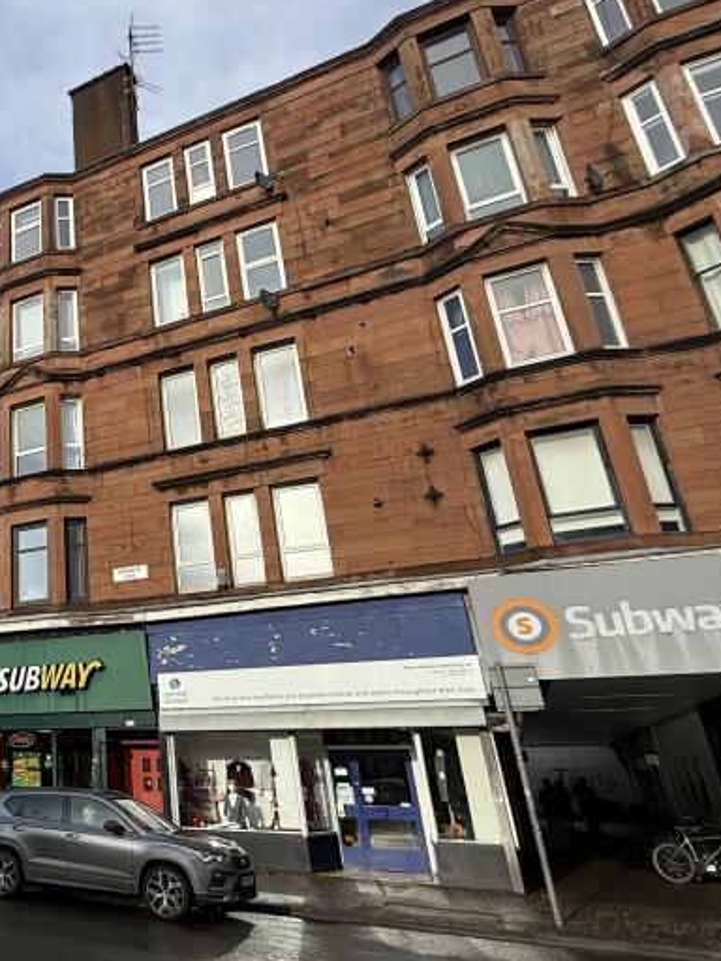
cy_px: 471
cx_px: -17
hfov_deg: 42.3
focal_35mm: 28
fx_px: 778
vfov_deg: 63.4
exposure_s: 1/1464
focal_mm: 2.22
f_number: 2.2
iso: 50
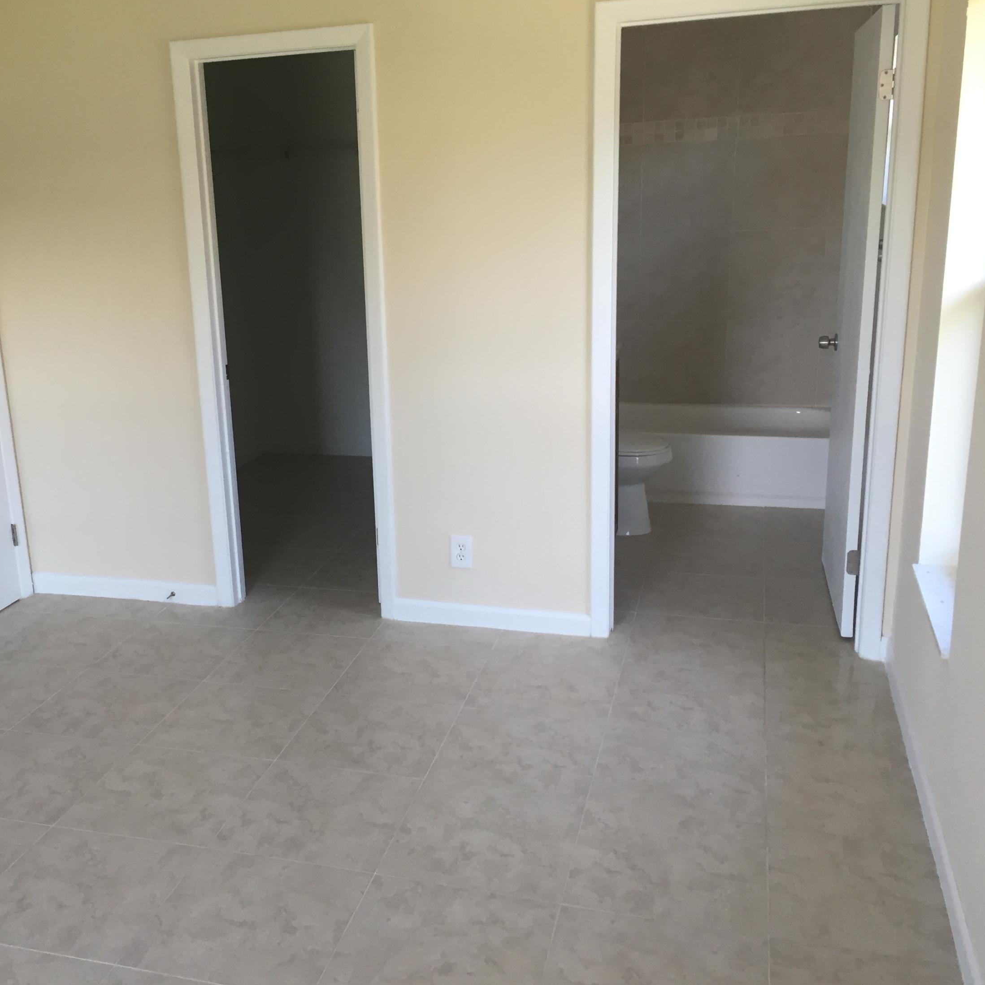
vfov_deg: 47.2
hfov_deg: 46.9
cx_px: 378
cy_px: 494
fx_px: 1127
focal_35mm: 35
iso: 32
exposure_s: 1/30
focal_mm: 4.15
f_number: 2.2
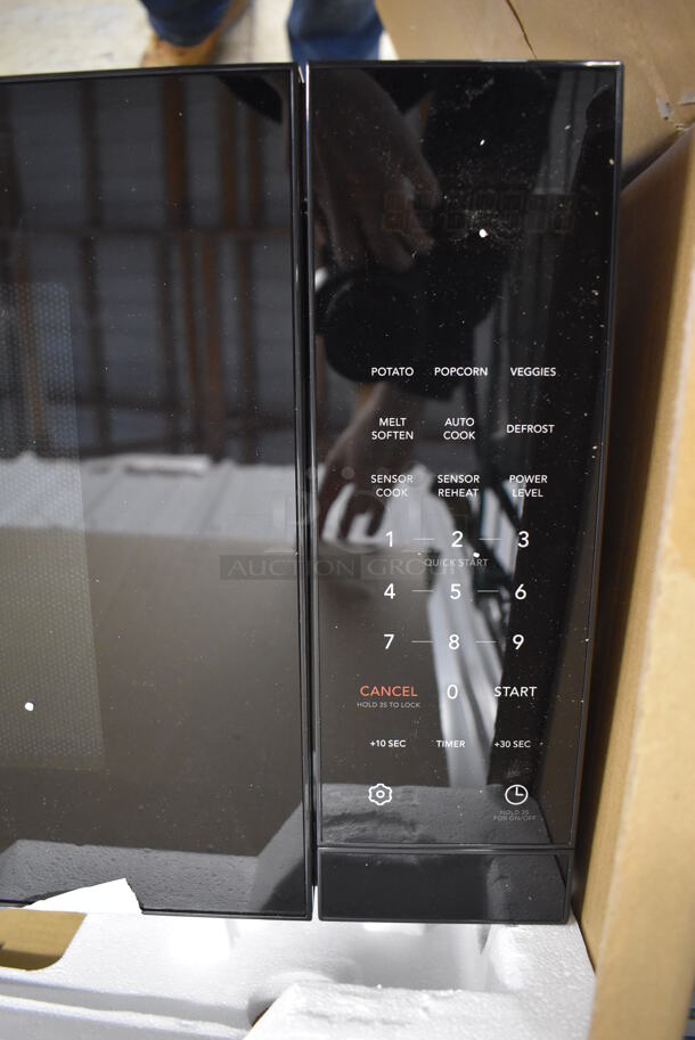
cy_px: 520
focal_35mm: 27
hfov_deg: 48.0
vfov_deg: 67.3
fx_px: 781
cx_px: 348
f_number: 3.5
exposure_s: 1/30
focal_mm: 18
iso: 3200
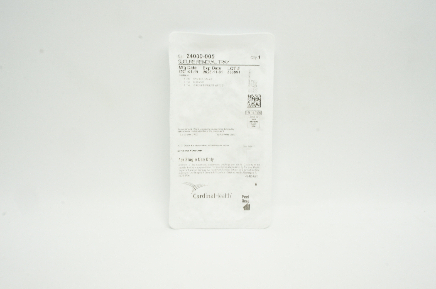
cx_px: 218
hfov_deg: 55.2
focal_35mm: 34
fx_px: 417
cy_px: 144
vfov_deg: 38.3
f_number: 18
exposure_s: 1/6
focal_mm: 23
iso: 400
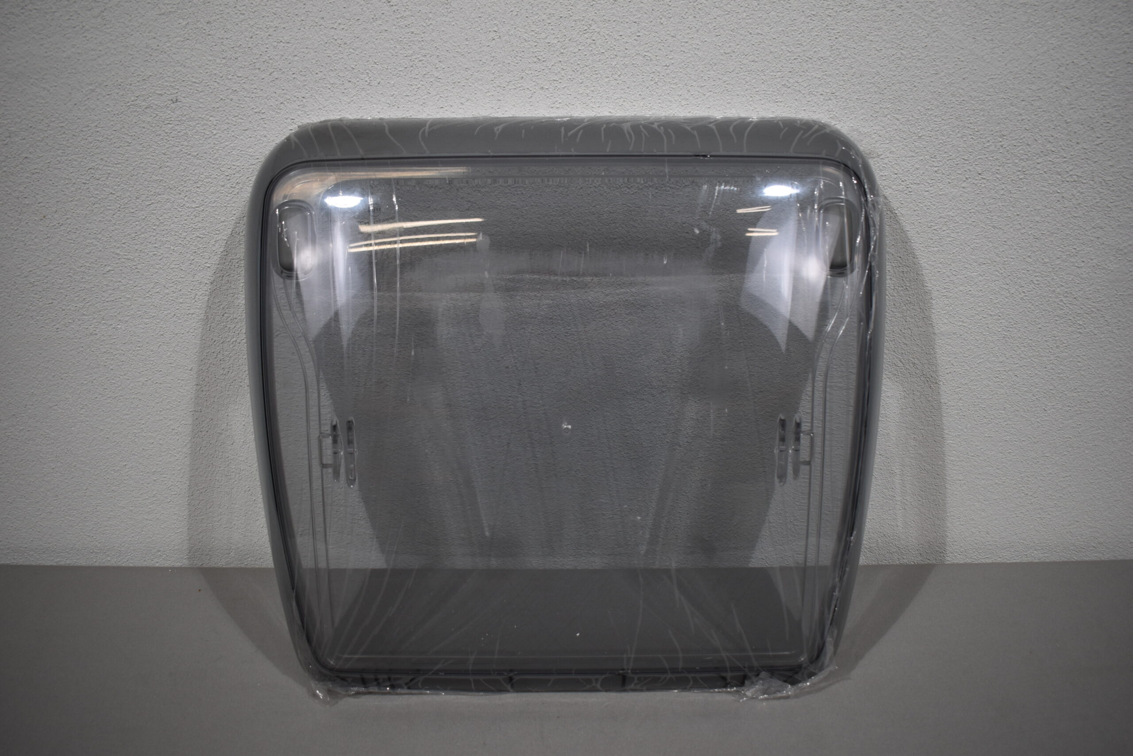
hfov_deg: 61.9
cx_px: 566
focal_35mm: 30
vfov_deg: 43.6
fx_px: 944
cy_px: 378
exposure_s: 1/250
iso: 400
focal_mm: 20
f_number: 3.8
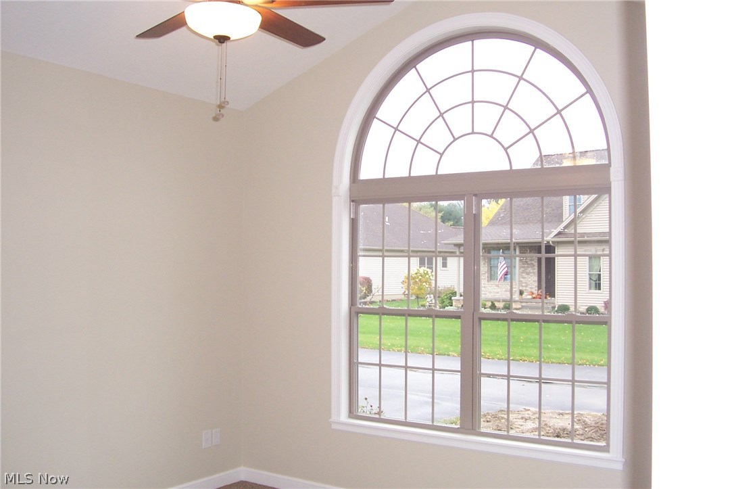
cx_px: 367
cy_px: 244
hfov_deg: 55.8
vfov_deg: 38.8
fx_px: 693
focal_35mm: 34
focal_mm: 5.6
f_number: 2.7
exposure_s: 1/60
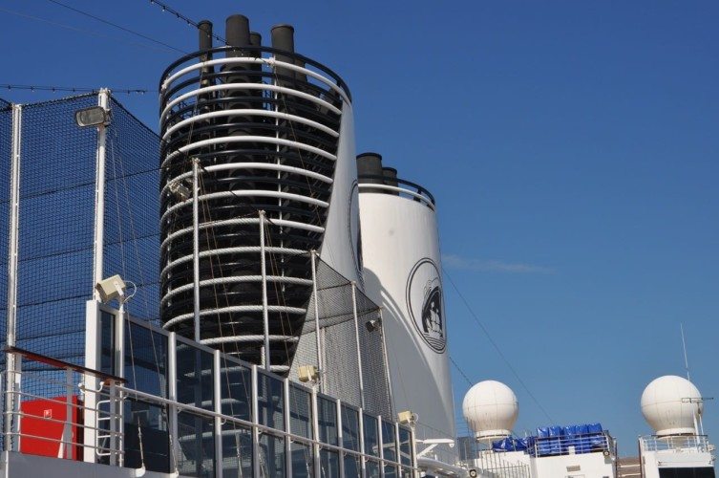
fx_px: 1017
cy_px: 239
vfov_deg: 26.4
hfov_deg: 38.9
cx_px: 360
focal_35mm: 51
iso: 200
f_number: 11
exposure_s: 1/500
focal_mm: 34
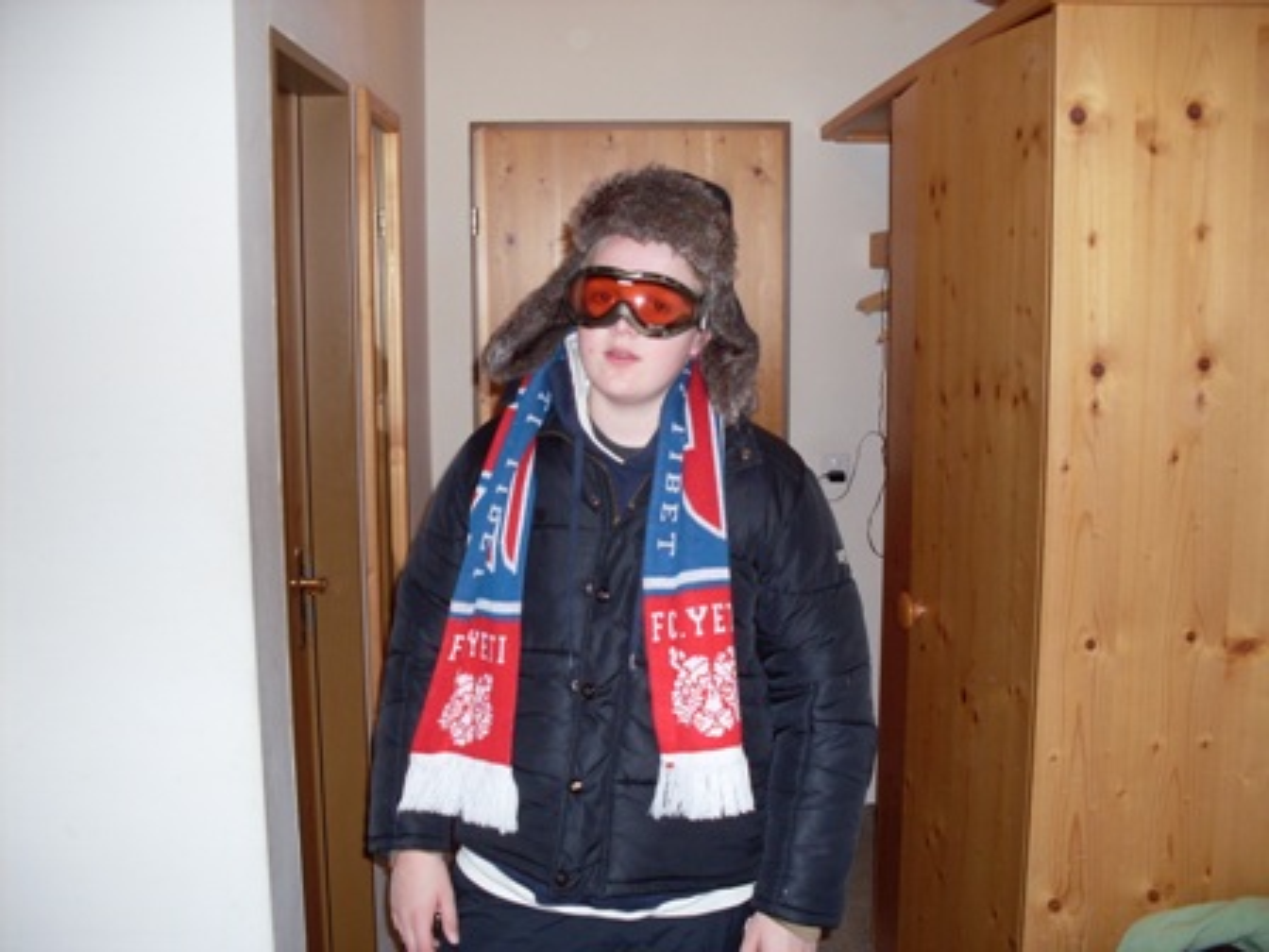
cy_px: 476
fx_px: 1393
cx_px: 634
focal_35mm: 38
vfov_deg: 37.7
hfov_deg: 49.0
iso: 100
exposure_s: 1/45
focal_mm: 6.3
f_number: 2.8
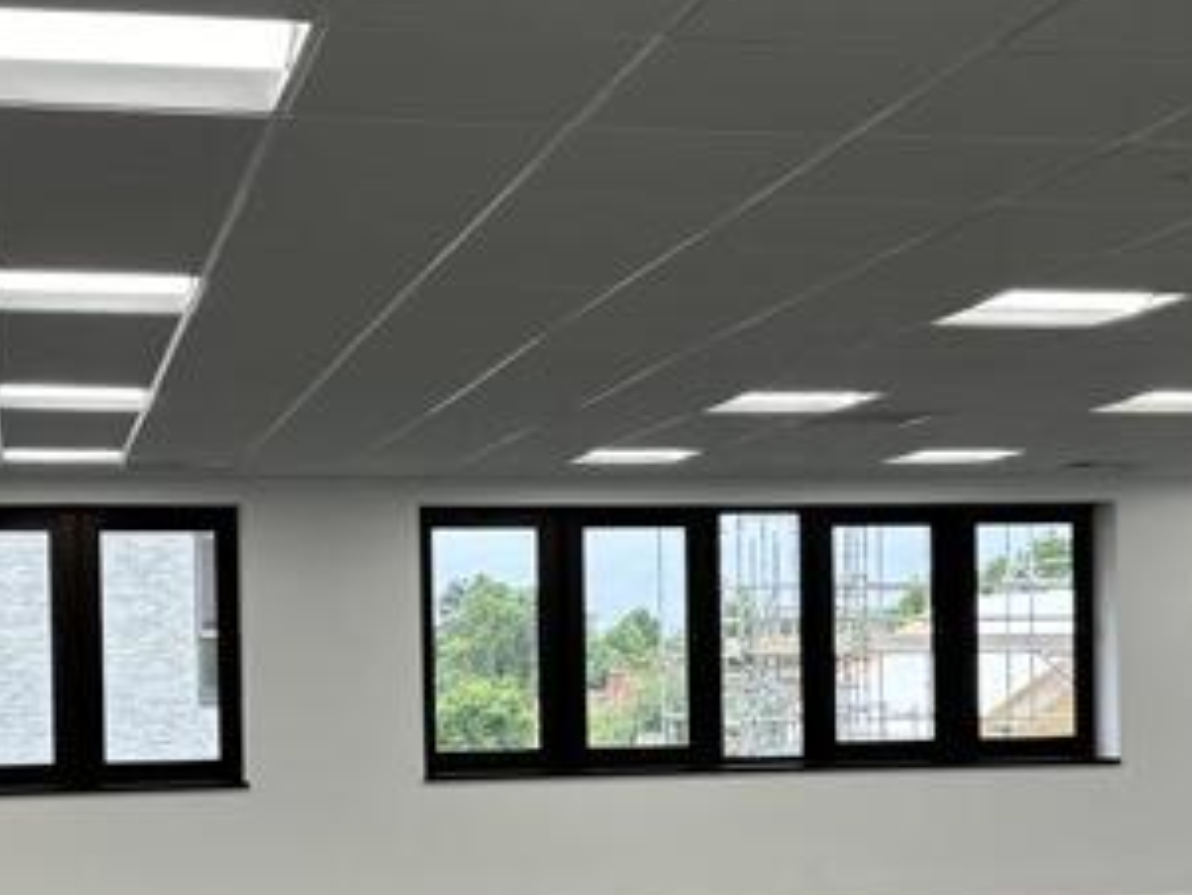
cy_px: 705
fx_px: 2170
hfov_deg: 30.6
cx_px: 475
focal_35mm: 63
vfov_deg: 23.0
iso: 64
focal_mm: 5.96
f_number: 1.6
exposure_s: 1/100
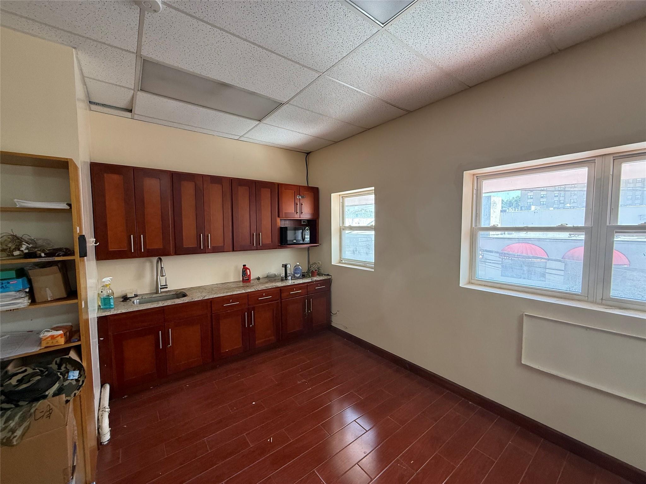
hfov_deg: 102.1
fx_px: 261
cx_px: 323
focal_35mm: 14
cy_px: 242
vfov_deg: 85.7
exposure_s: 1/99
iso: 200
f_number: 2.2
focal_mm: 2.22
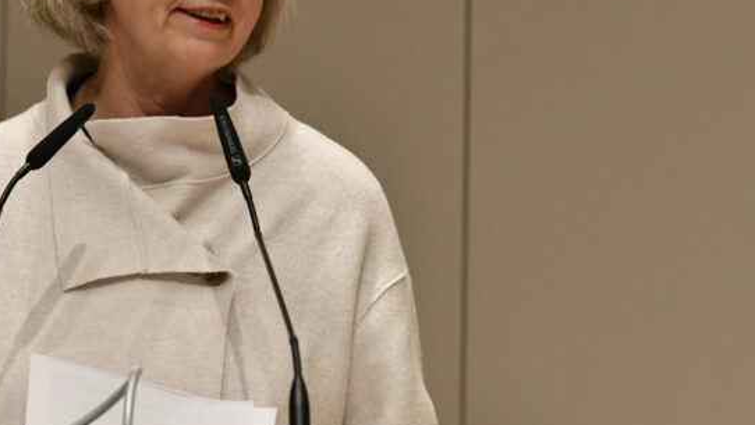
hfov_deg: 5.6
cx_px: 209
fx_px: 7728
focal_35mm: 386
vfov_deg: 3.1
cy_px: 208
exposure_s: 1/320
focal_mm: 130
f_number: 4
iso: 3200
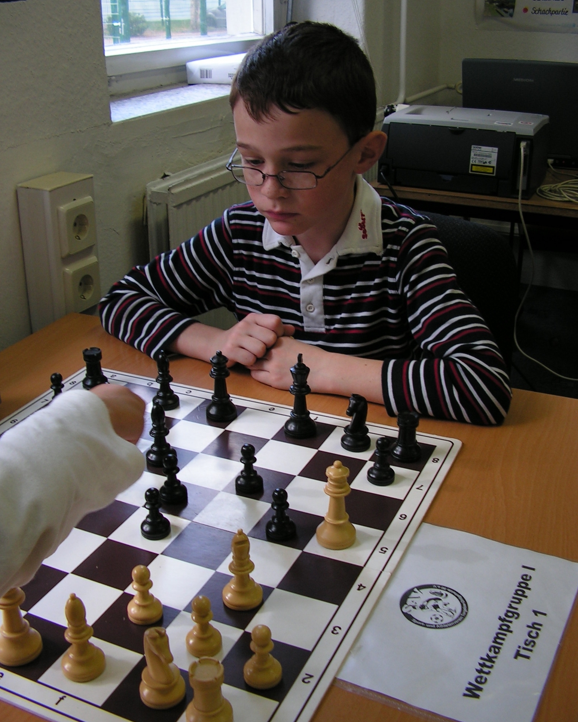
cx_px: 289
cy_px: 360
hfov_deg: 39.2
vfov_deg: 47.9
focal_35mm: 38
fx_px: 813
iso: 64
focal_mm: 6
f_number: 3.2
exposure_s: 1/50
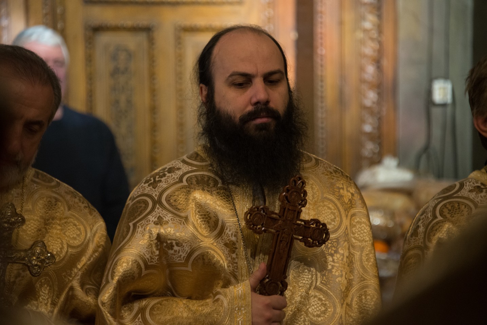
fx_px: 3112
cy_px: 162
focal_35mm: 230
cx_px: 244
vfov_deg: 6.0
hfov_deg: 8.9
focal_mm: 230
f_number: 5.6
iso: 3200
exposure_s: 1/50
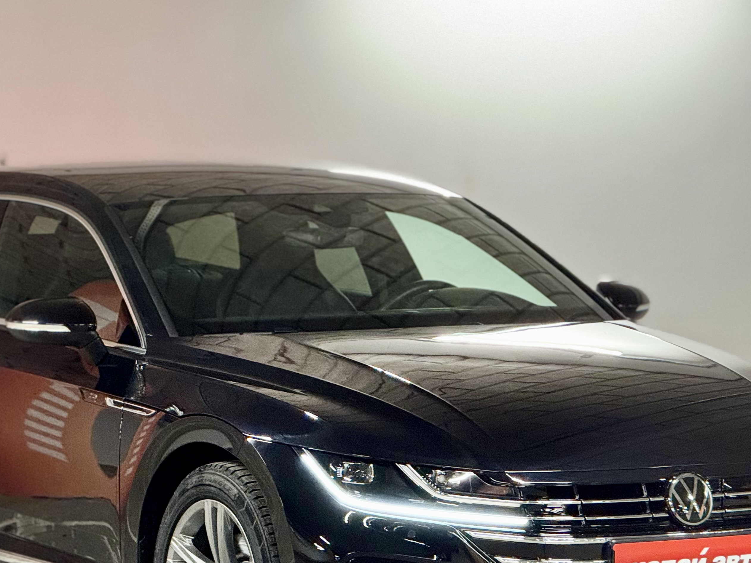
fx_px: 4144
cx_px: 290
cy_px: 414
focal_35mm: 191
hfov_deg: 10.4
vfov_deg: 7.8
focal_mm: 15.66
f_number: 2.8
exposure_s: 1/50
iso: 400
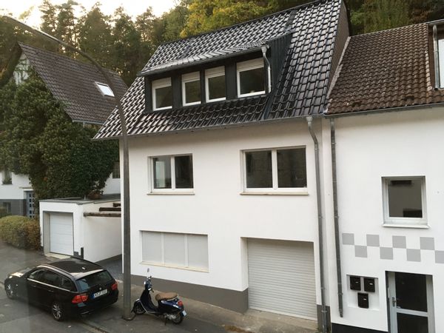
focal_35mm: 29
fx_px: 372
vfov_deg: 48.2
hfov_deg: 61.7
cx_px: 222
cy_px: 166
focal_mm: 4.15
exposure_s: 1/33
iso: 50
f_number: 2.2
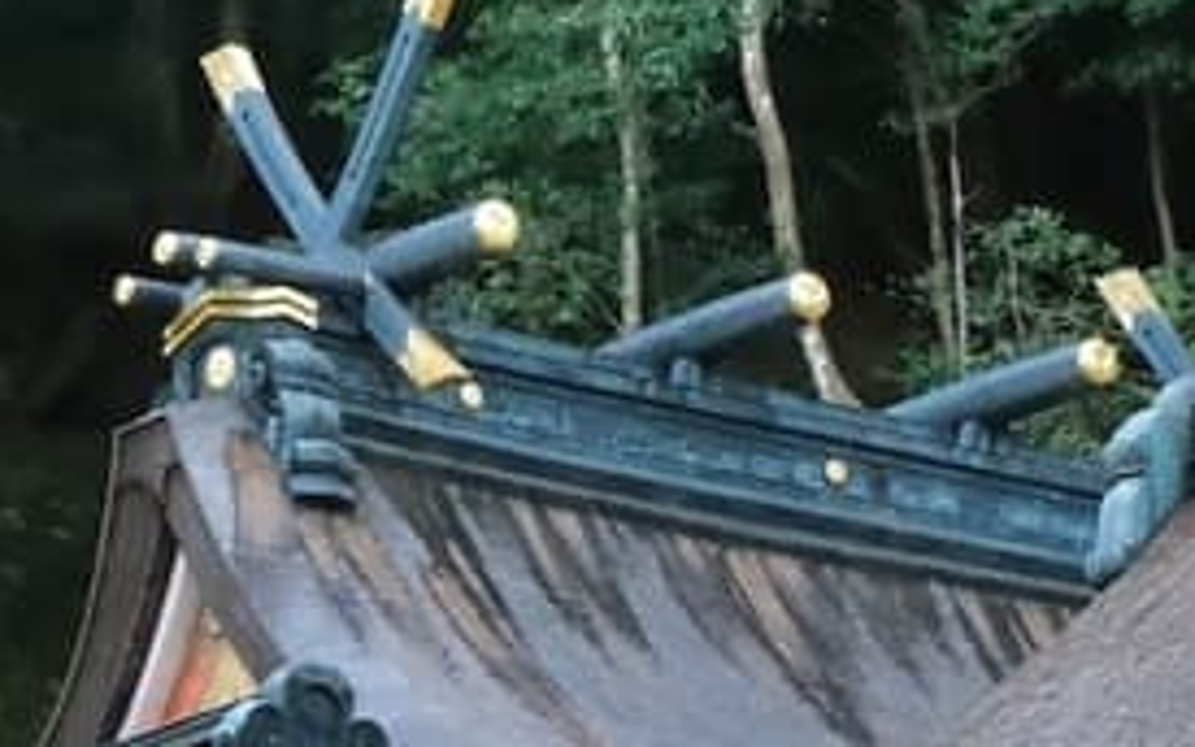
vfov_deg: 8.1
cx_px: 548
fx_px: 5212
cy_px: 886
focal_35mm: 160
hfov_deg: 13.1
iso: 1600
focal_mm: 20
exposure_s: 1/125
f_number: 8
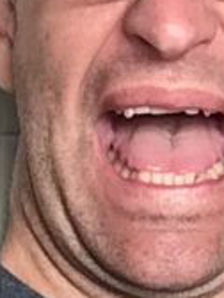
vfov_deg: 13.1
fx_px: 1277
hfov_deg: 9.6
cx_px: 375
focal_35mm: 148
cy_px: -39
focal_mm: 2.15
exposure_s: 1/120
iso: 64
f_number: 2.4
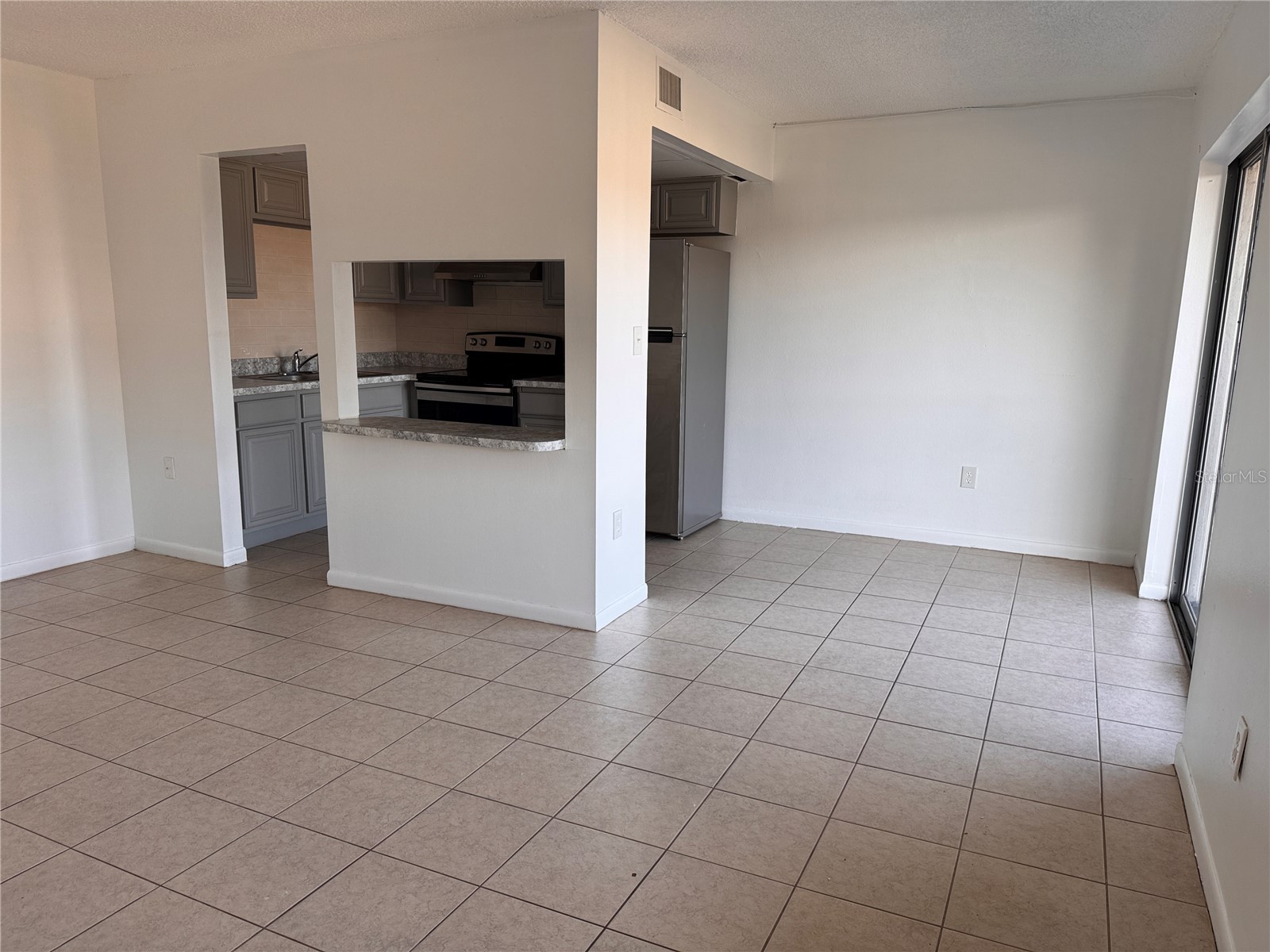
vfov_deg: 56.8
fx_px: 881
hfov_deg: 71.6
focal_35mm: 24
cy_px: 476
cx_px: 635
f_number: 1.78
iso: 64
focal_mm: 6.76
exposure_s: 1/121
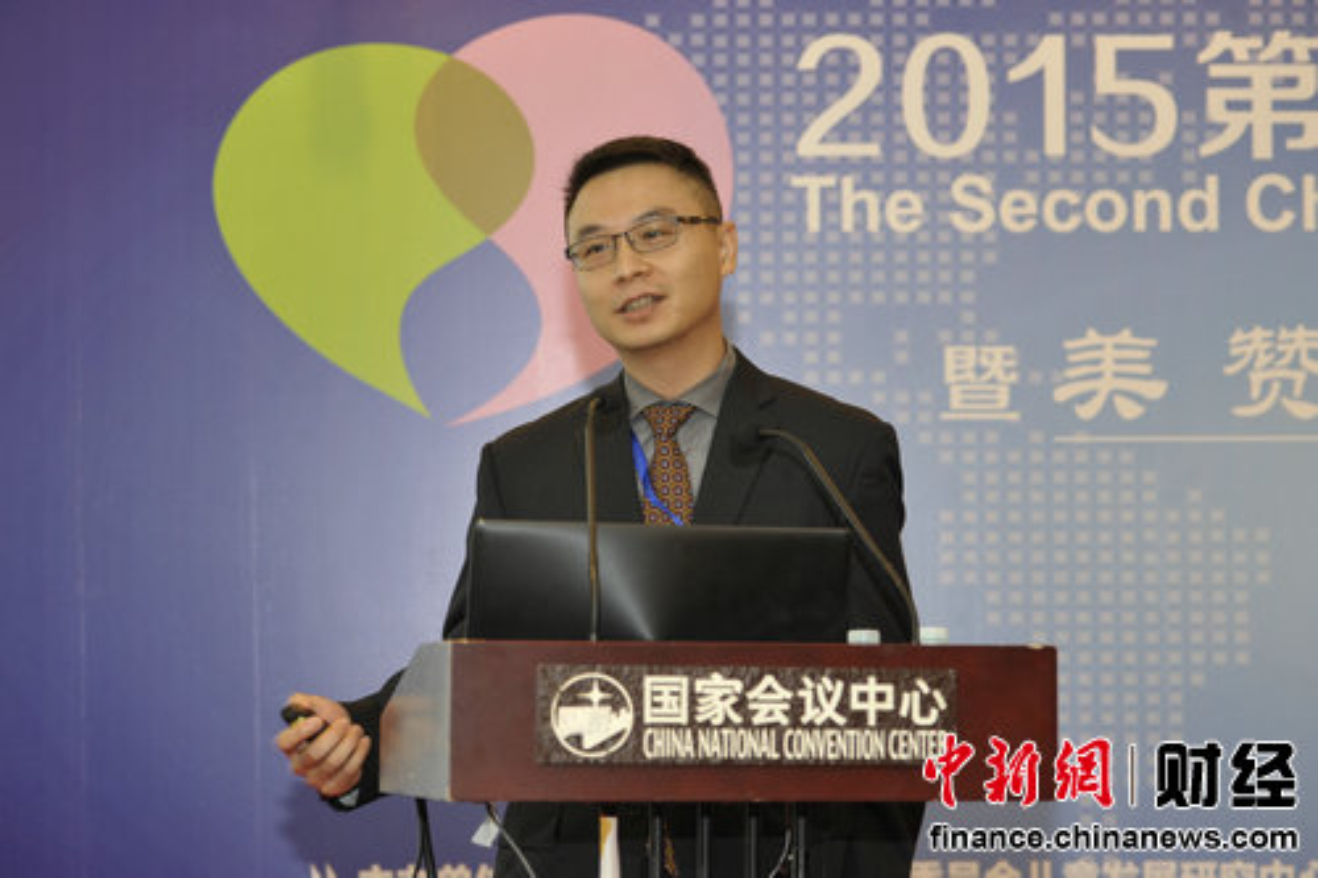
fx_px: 3843
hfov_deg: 19.5
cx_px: 659
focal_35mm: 105
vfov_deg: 13.0
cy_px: 439
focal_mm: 105
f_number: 5
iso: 800
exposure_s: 1/60
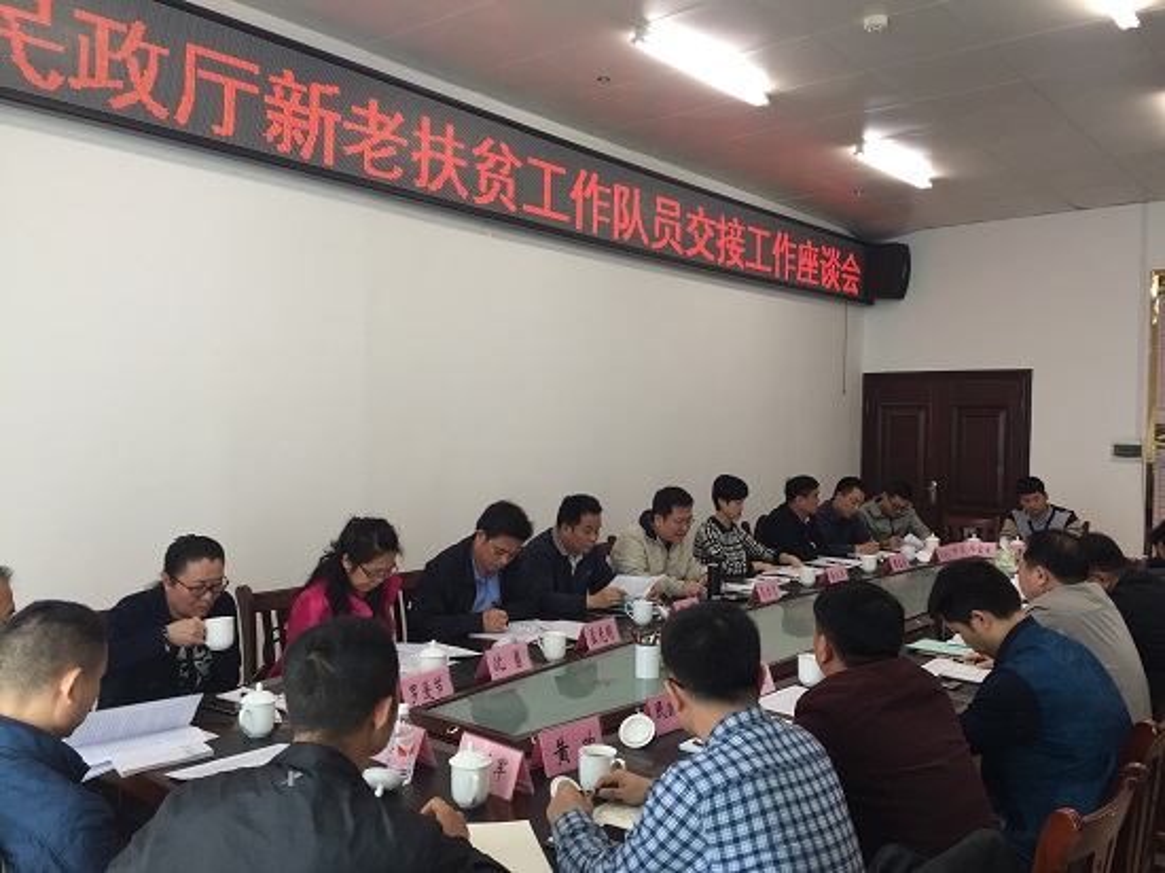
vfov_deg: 48.2
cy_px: 436
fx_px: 976
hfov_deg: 61.7
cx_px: 582
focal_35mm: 29
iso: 40
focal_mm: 4.15
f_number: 2.2
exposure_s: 1/50
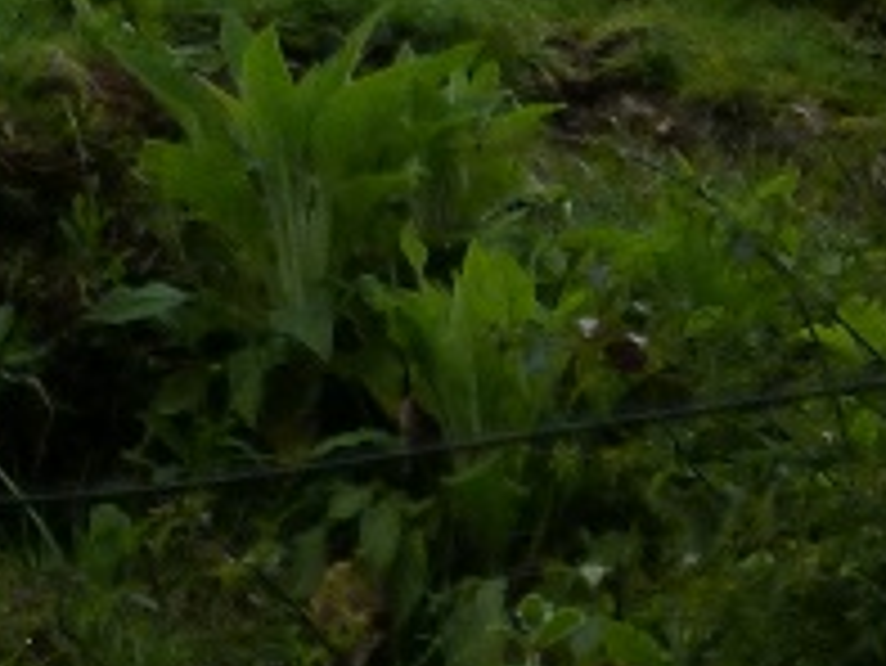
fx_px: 24253
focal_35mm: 947
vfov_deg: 1.6
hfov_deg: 2.1
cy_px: -346
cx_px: -1075
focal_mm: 29.9
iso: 160
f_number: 4.5
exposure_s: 1/500
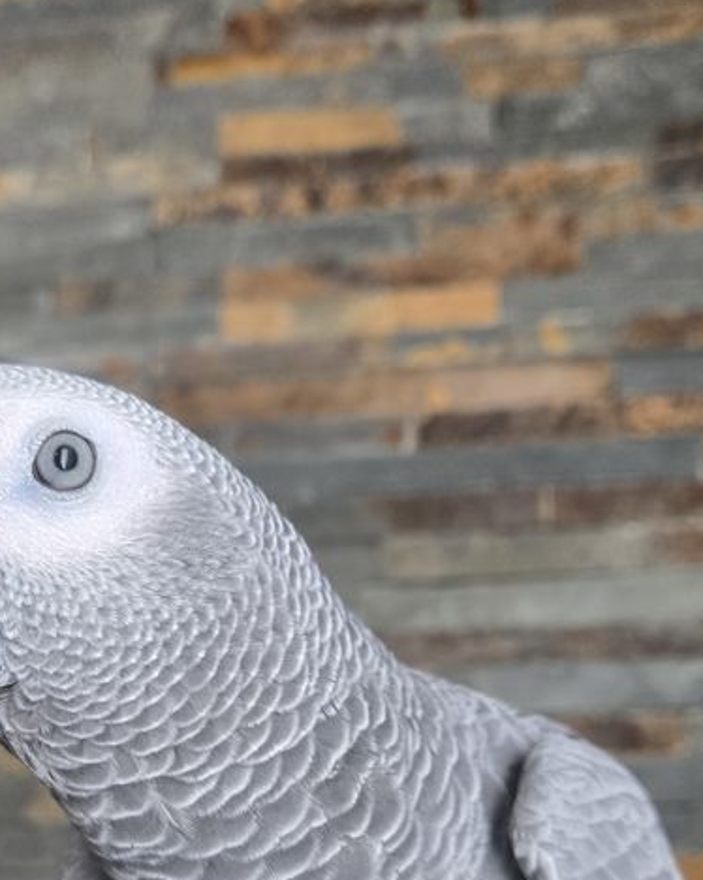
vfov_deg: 36.5
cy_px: 780
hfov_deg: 31.4
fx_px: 1249
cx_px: 291
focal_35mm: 48
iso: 160
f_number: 1.8
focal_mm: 5.4
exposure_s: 1/180
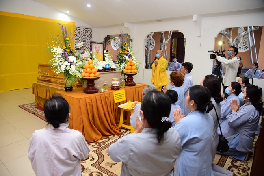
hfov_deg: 73.8
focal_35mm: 24
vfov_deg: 53.1
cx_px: 132
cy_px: 88
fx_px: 176
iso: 640
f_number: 4.5
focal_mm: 24
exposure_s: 1/50
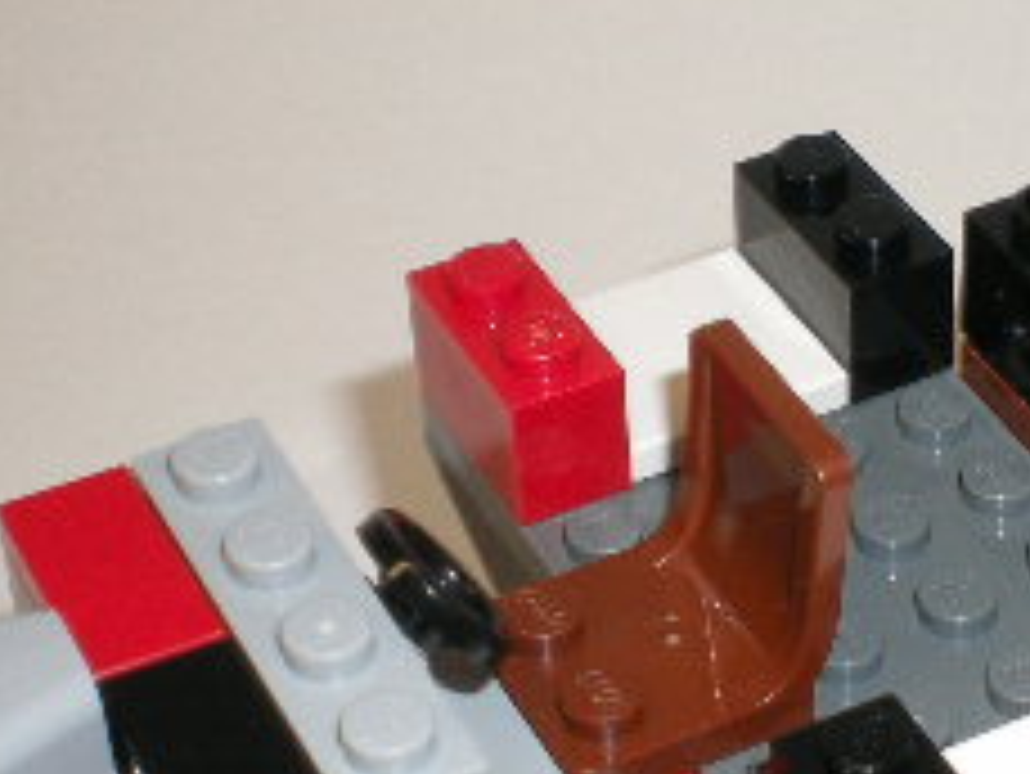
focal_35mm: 106
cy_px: 562
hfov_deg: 18.3
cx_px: 895
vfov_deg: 13.9
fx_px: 3156
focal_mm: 6.3
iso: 64
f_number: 4.6
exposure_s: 1/30
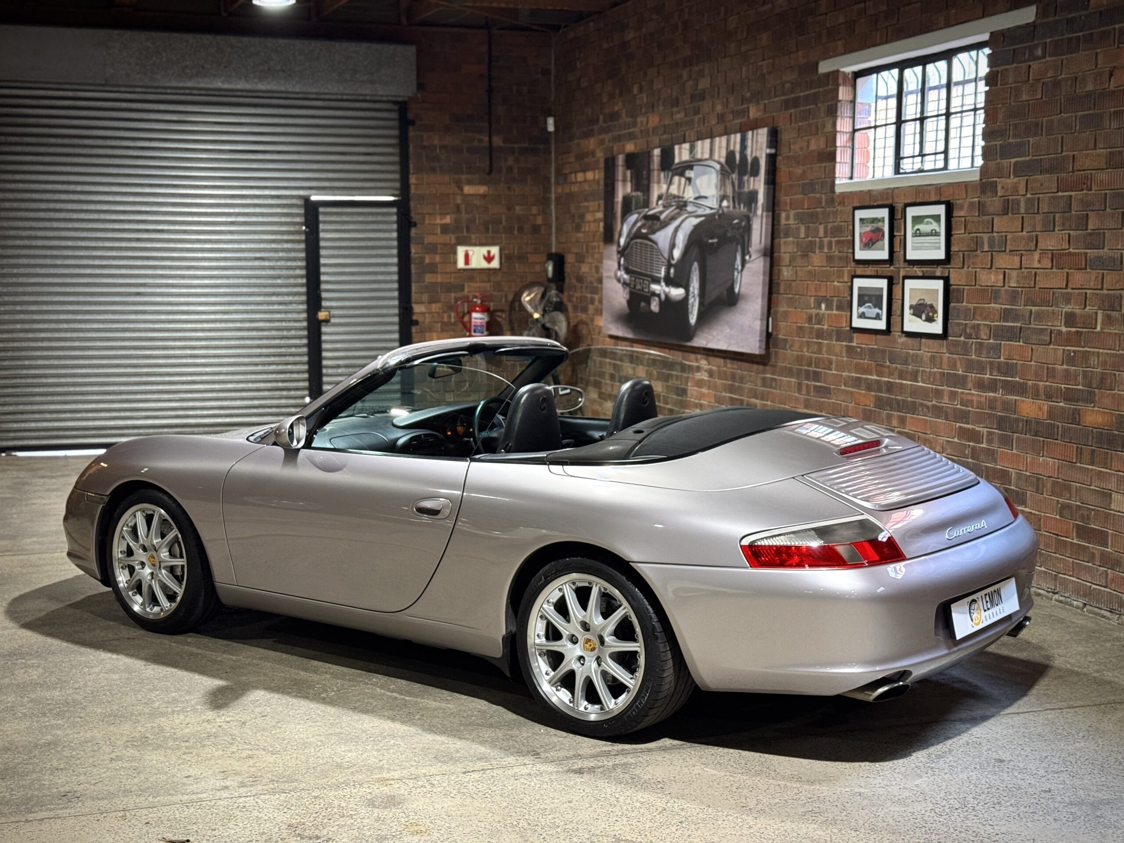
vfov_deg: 30.3
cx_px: 562
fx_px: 1559
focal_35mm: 48
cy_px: 422
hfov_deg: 39.7
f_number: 1.78
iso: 200
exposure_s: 1/33
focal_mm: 6.76
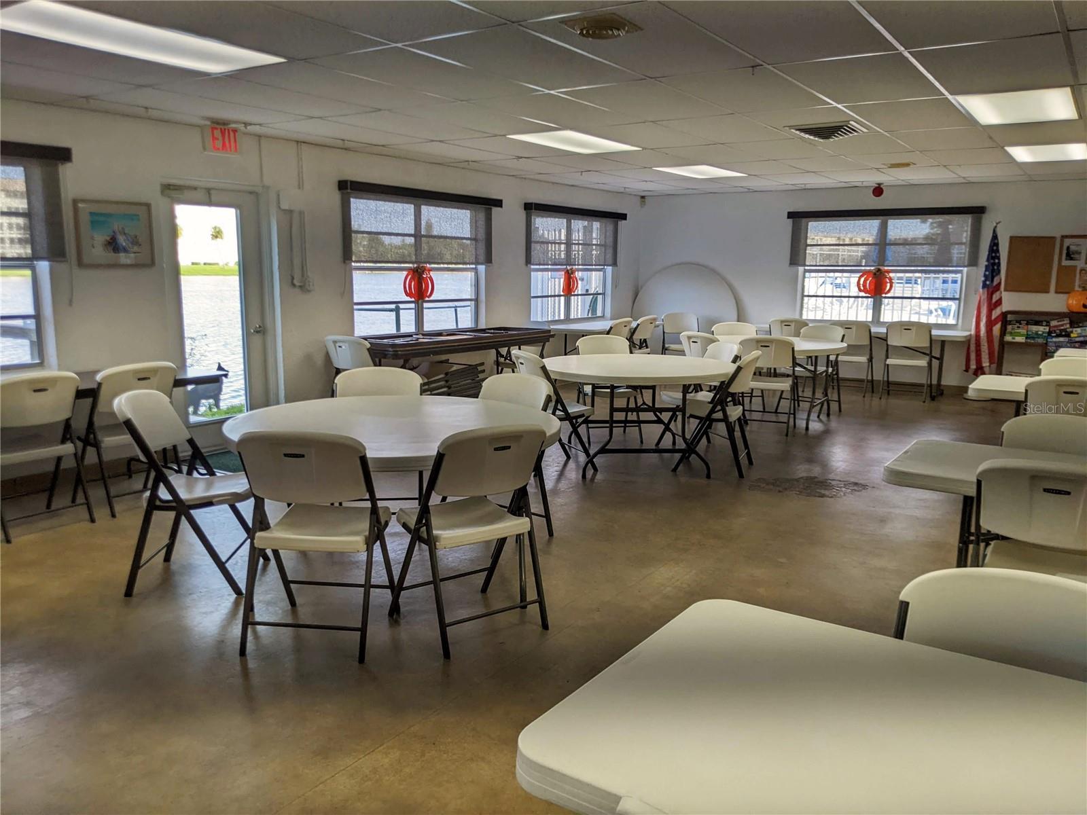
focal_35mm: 27
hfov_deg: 65.3
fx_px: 848
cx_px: 544
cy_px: 408
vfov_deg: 51.4
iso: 48
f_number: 1.8
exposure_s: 1/340
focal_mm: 4.44
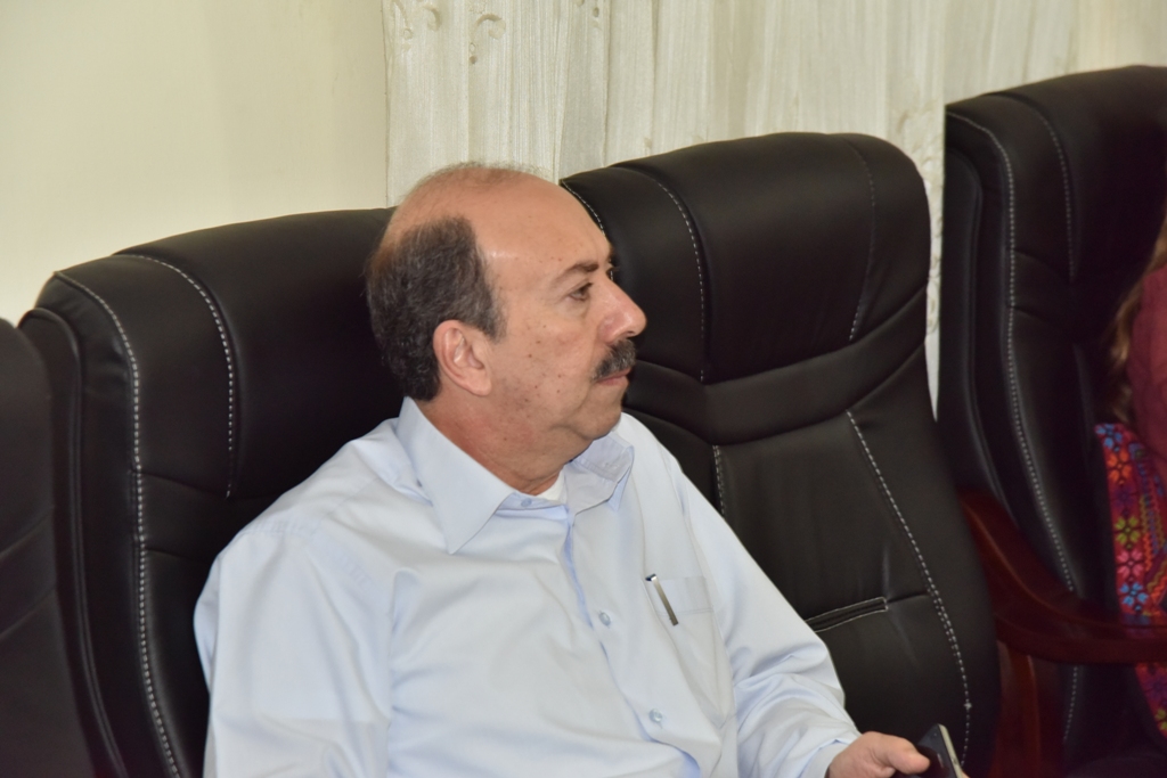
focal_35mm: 120
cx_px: 584
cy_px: 389
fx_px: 3890
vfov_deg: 11.4
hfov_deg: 17.1
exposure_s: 1/80
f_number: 6.3
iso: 2500
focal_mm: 120
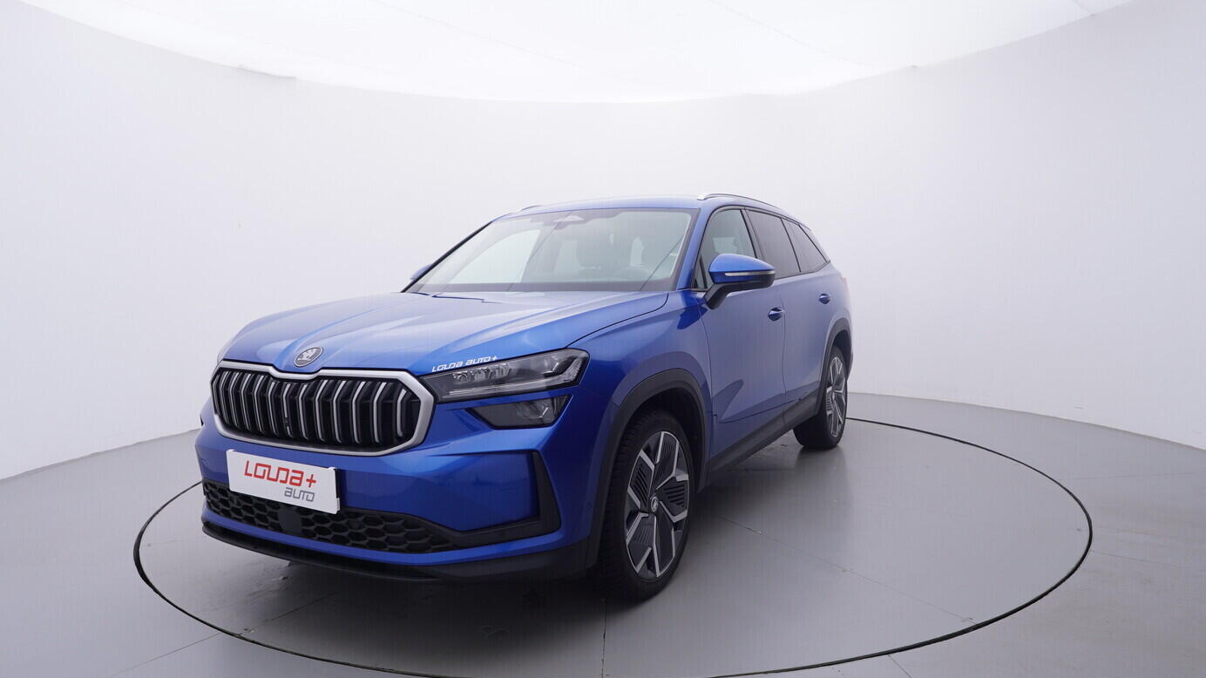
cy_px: 369
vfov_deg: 46.7
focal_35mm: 25
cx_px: 613
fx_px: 785
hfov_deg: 75.1
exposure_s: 1/80
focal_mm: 15
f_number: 5
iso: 200
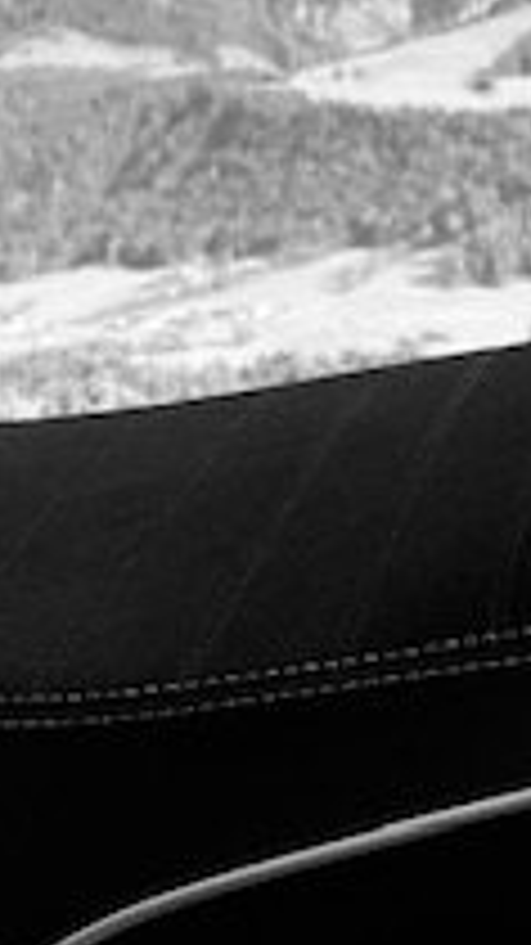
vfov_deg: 22.8
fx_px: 2330
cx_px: 1076
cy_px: 639
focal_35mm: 93
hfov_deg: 11.6
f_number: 1.8
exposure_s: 1/457
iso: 20
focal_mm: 3.99
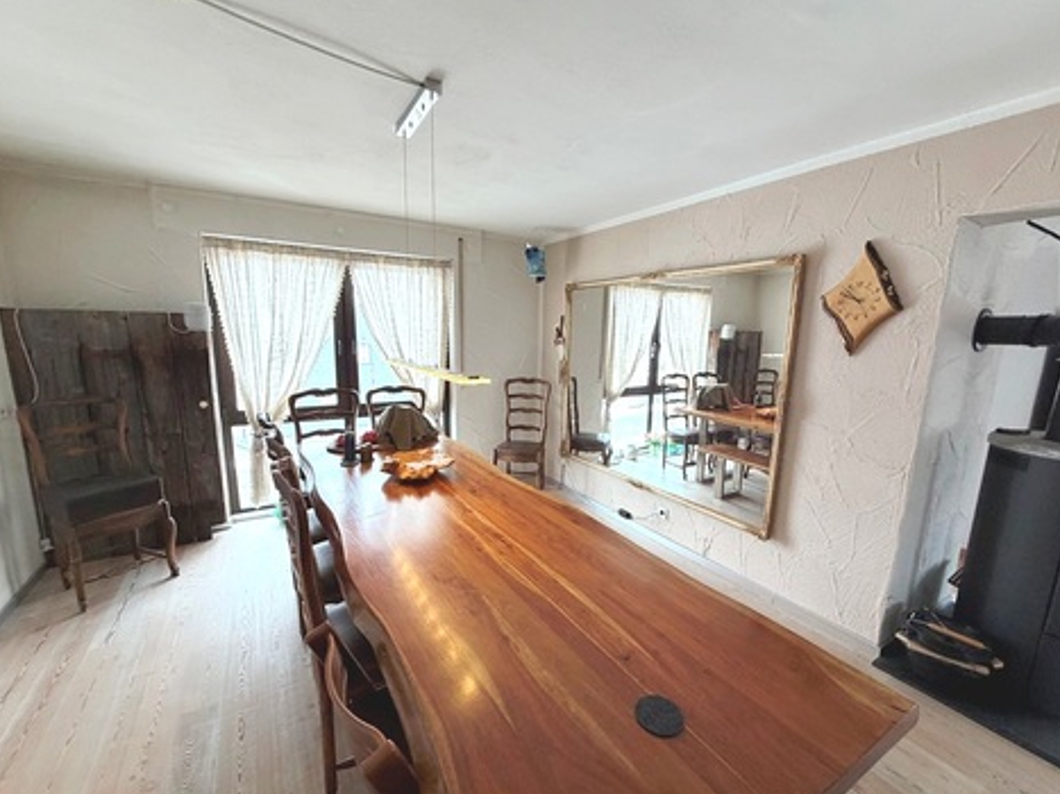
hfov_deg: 98.2
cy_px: 416
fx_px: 459
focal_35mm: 15
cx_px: 533
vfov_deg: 81.7
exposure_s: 1/60
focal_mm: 2.22
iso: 320
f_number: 2.2
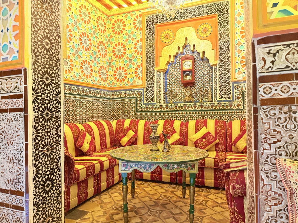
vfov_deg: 56.8
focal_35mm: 24
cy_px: 112
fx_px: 207
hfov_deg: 71.6
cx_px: 149
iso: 640
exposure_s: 1/50
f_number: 1.78
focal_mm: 6.76
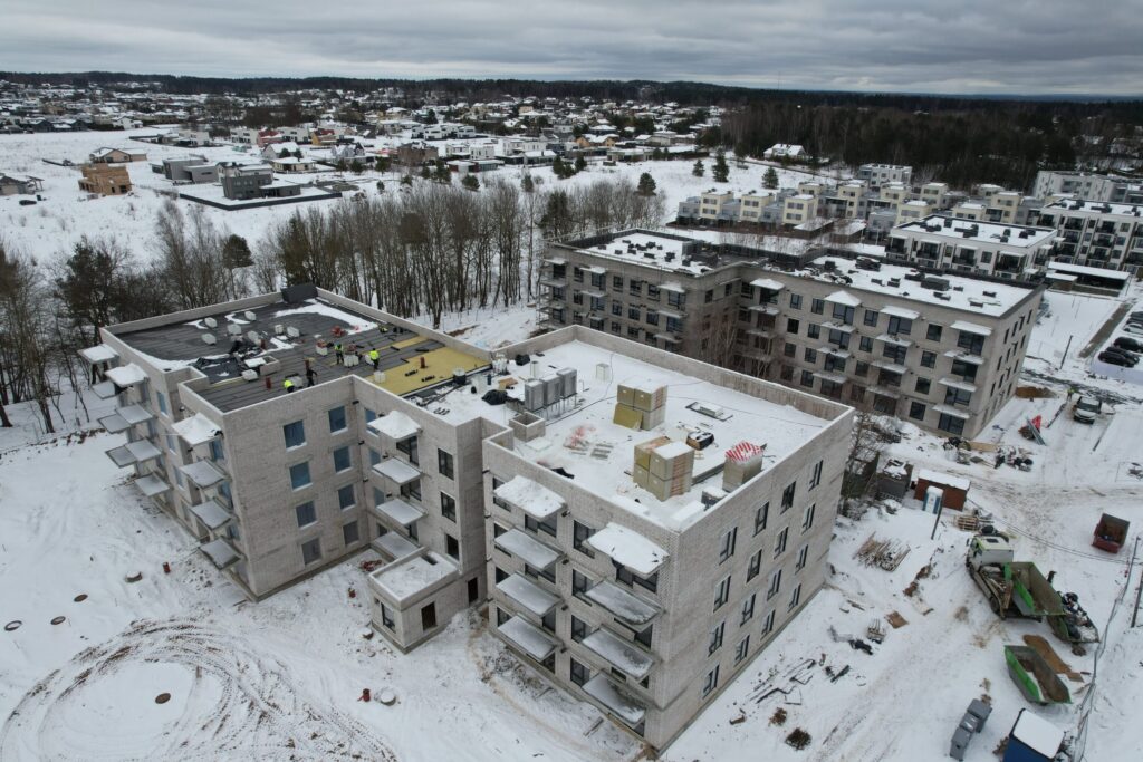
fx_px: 699
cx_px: 572
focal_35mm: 22
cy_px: 381
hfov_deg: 78.6
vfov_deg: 57.2
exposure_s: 1/1000
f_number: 2.8
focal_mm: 8.38
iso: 100
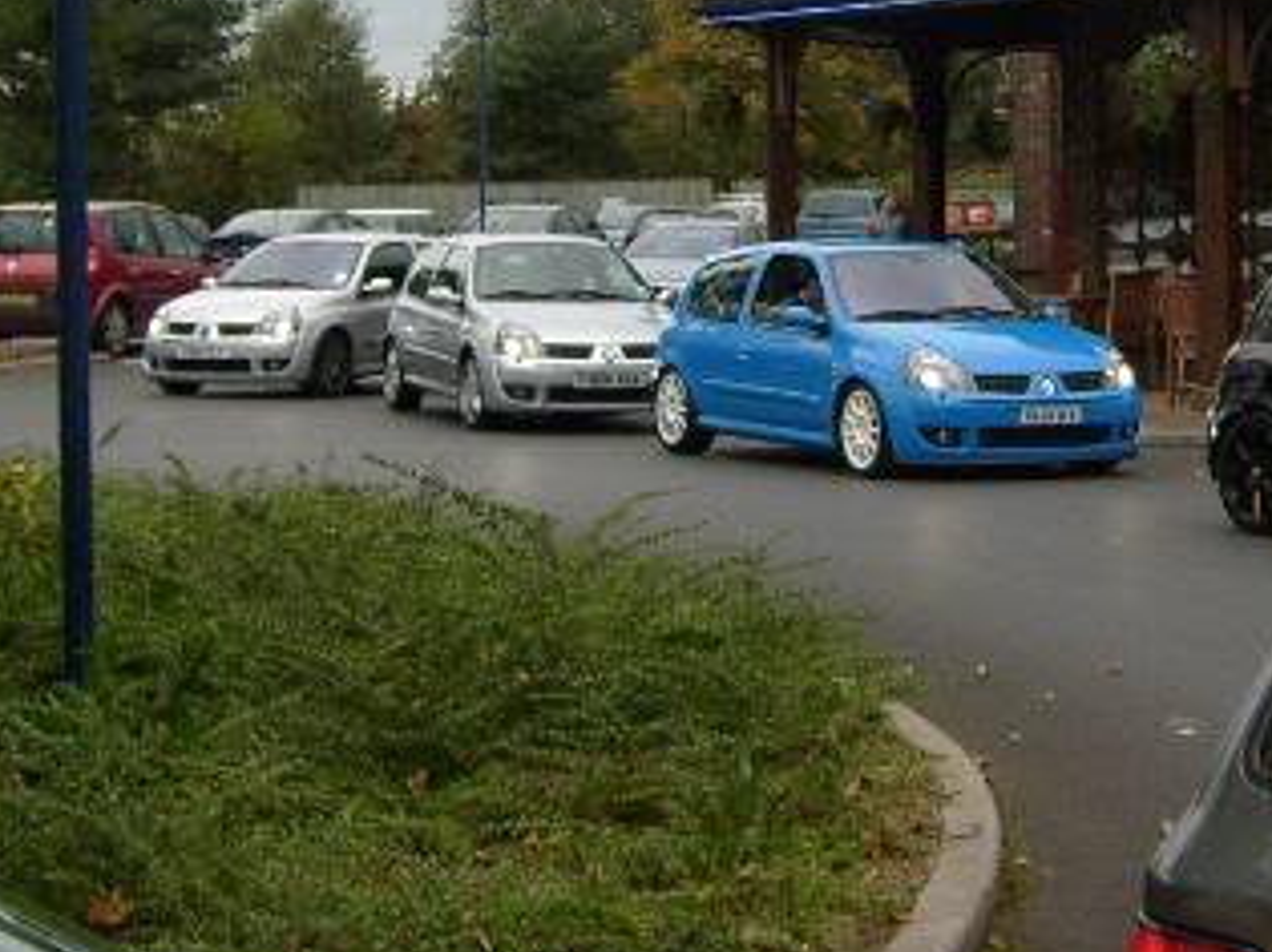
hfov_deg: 21.9
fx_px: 3269
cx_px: 864
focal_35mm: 89
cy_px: 218
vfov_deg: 16.5
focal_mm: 5.8
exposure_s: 1/250
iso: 80
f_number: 2.8
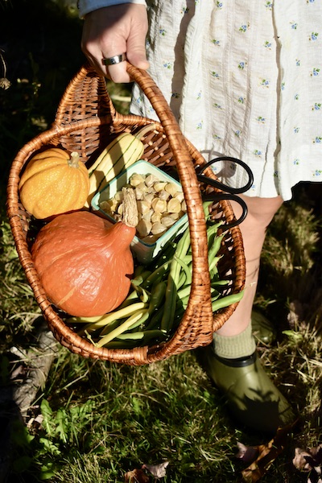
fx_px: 765
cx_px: 161
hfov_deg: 23.8
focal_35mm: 57
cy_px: 242
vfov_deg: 35.1
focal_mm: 38
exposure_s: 1/4000
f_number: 5.6
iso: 800
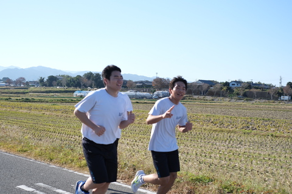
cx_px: 146
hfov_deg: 37.5
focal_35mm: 53
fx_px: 430
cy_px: 97
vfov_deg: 25.5
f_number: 4.5
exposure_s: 1/800
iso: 160
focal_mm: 35
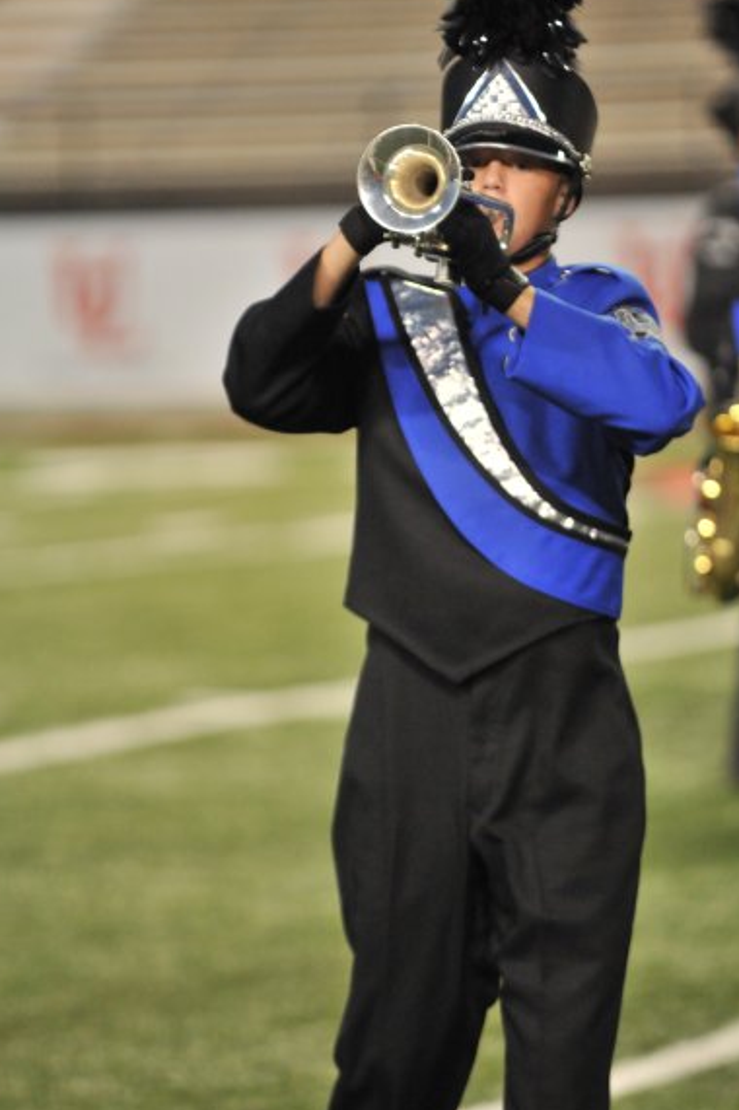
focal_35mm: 315
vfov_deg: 6.5
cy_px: 554
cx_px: 357
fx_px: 9710
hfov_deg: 4.4
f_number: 2.8
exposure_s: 1/400
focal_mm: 200
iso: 1600
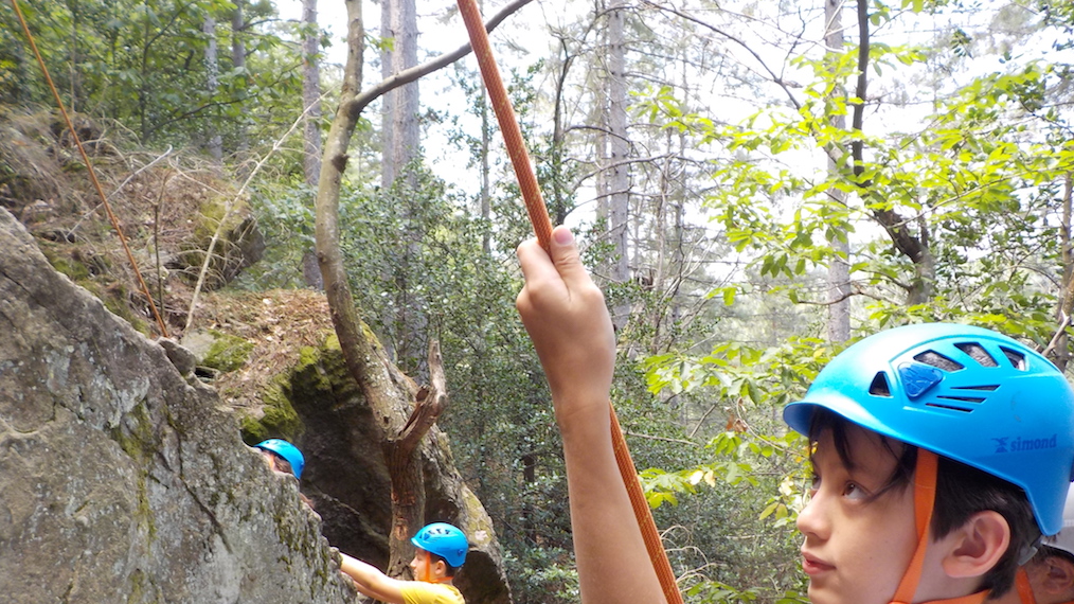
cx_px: 534
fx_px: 940
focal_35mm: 33
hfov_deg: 59.5
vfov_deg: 35.3
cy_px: 406
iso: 125
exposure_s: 1/80
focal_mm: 4.1
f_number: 3.3
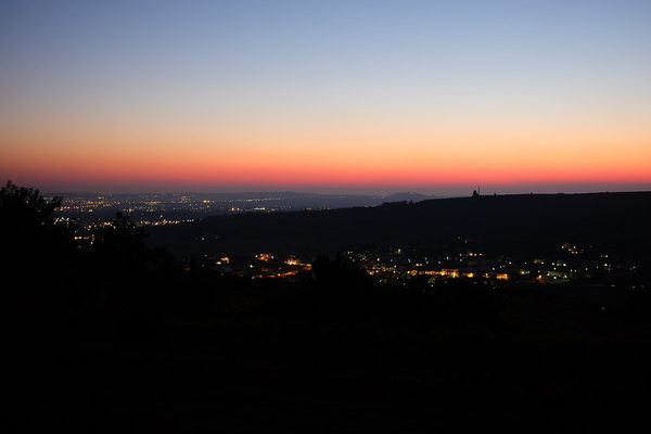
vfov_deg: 32.6
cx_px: 326
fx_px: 741
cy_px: 217
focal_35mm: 41
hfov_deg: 47.4
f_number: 2.8
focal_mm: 27
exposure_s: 1/4
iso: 800
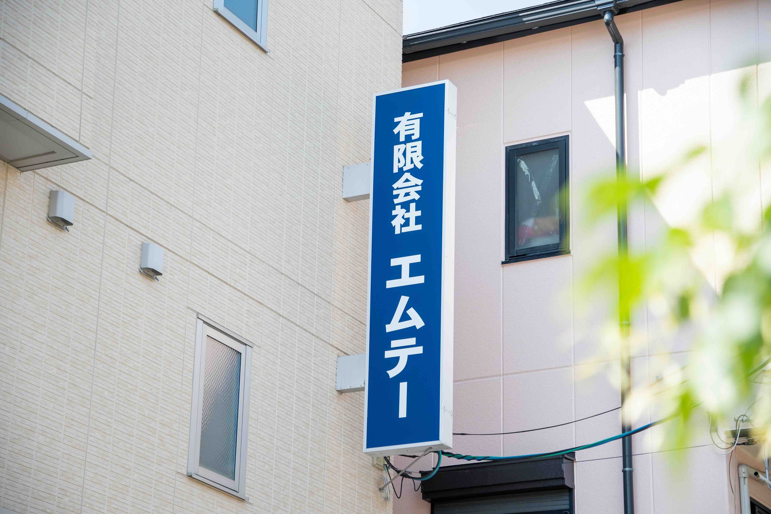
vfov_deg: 14.6
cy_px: 257
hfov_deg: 21.7
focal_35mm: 94
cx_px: 386
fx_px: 2013
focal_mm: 63
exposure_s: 1/320
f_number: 4.5
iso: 100
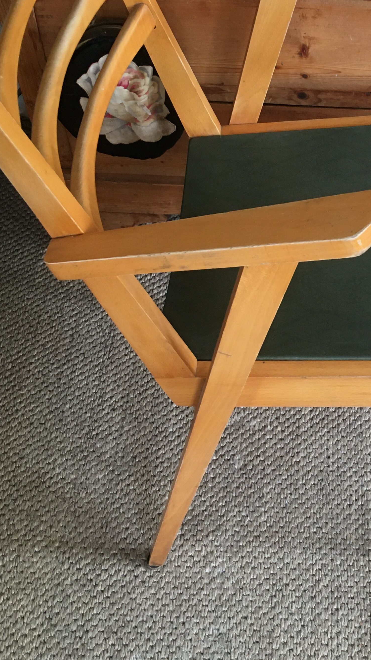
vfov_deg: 42.8
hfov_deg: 24.3
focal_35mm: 48
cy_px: 279
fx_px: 839
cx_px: 330
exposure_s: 1/33
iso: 160
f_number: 2.2
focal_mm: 4.15
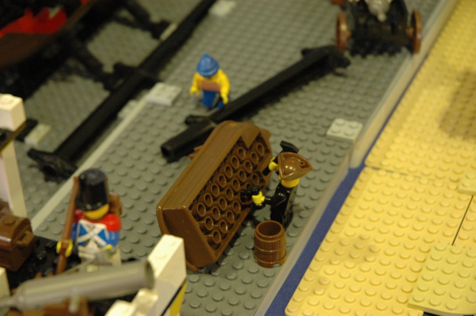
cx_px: 238
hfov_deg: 19.5
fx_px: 1387
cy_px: 158
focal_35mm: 105
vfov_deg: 13.0
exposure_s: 1/10
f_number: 6.3
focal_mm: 70
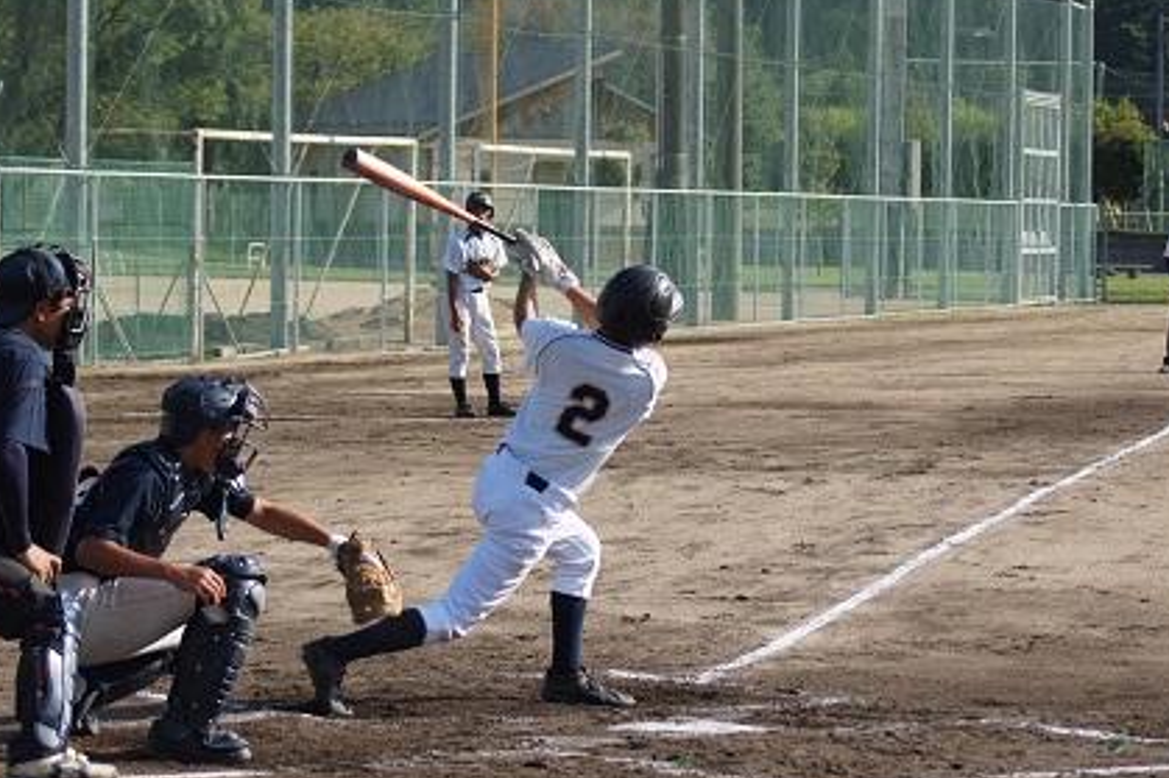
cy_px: 375
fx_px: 4855
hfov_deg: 13.7
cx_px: 600
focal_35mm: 150
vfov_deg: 9.2
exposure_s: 1/320
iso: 100
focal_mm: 85
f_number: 6.3
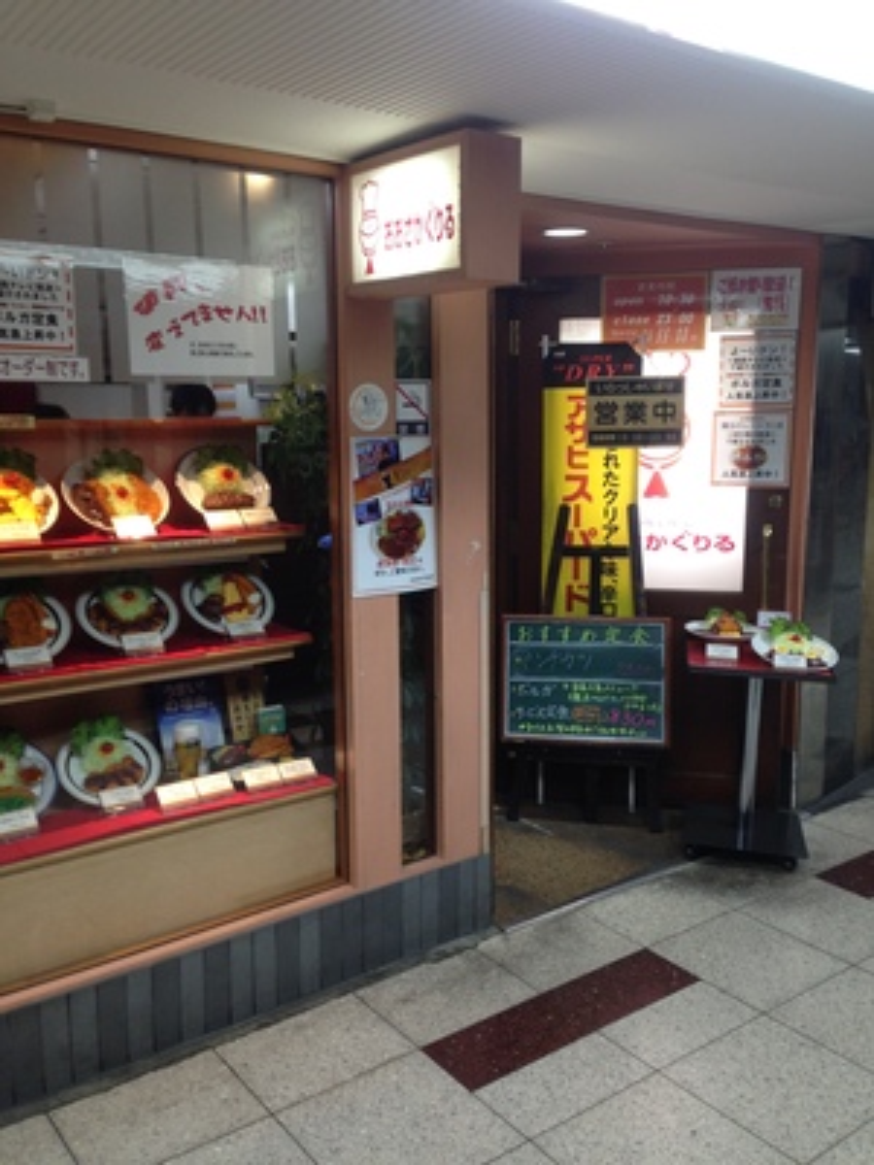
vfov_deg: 55.4
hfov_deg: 42.9
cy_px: 582
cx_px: 437
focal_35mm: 33
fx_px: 1111
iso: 50
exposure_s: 1/40
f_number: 2.4
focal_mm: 4.12
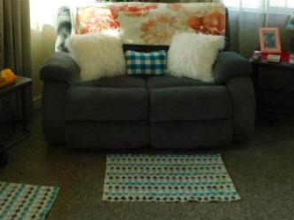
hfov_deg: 42.9
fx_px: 374
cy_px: 15
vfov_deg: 31.1
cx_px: 128
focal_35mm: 44
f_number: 3
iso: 125
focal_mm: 4
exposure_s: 1/80
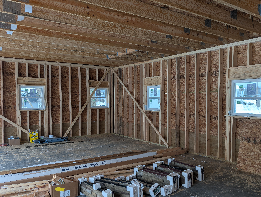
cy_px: 108
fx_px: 234
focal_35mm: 31
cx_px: 148
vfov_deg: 45.5
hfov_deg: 58.1
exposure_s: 1/90.7
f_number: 1.68
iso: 39
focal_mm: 6.9
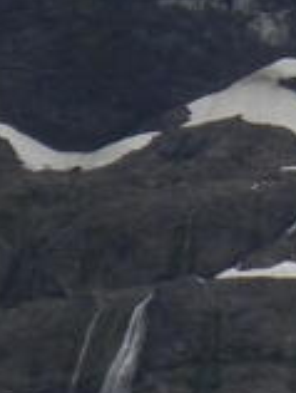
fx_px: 8767
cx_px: 808
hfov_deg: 1.9
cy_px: 30
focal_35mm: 771
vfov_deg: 2.6
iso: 100
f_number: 4.5
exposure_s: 1/640
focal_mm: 25.4
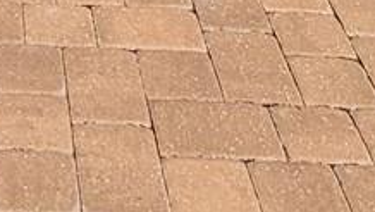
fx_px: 1114
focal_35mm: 112
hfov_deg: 17.9
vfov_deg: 6.9
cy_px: -738
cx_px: -108
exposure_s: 1/1464
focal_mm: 2.22
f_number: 2.2
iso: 20
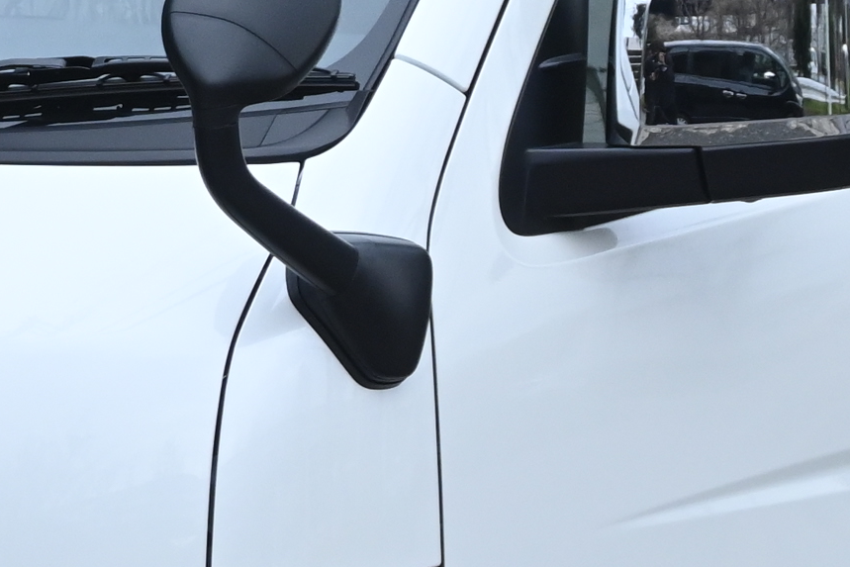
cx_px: 567
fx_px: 6716
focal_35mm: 284
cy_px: 380
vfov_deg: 4.8
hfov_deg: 7.2
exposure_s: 1/640
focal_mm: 39
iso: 640
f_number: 6.3
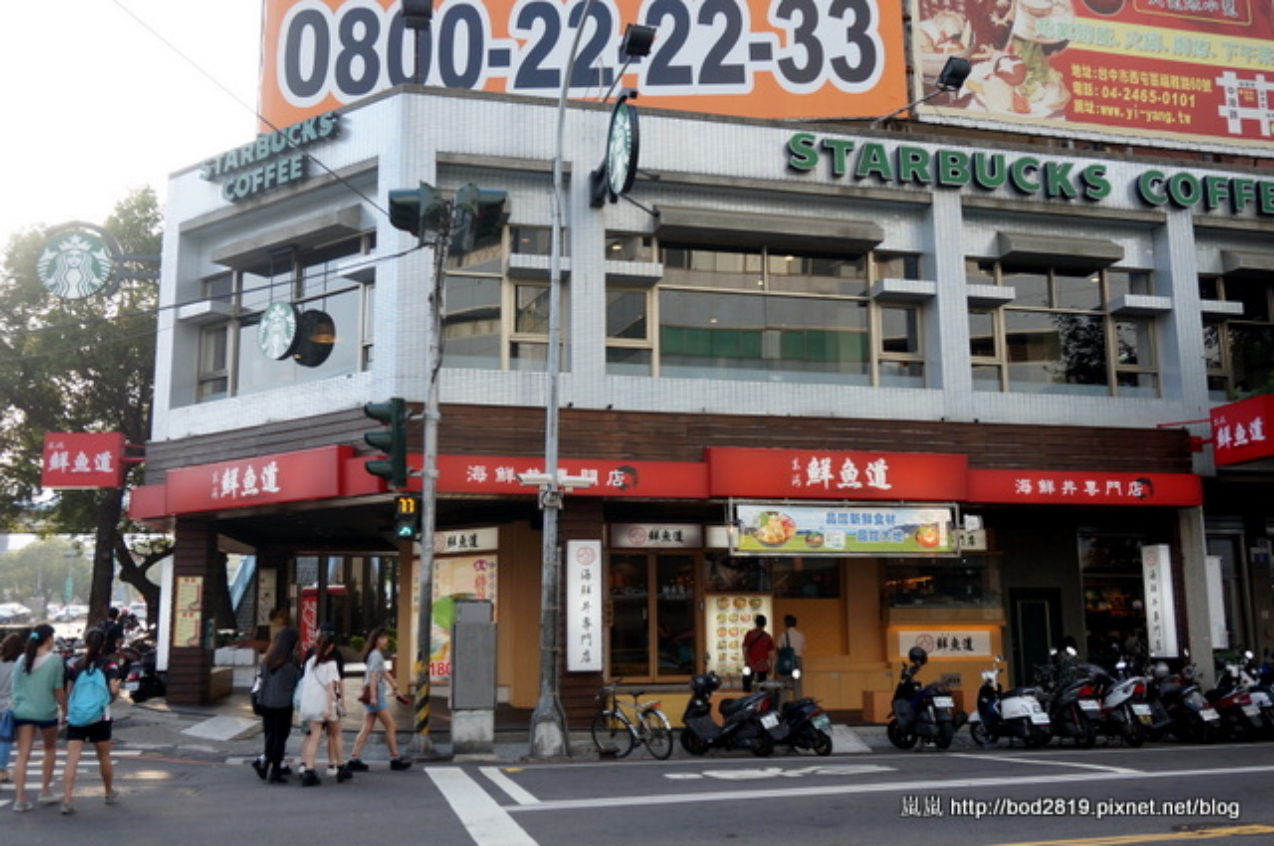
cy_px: 423
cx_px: 637
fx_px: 1272
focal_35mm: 36
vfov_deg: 36.8
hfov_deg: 53.2
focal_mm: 24
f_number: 6.3
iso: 250
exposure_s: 1/160
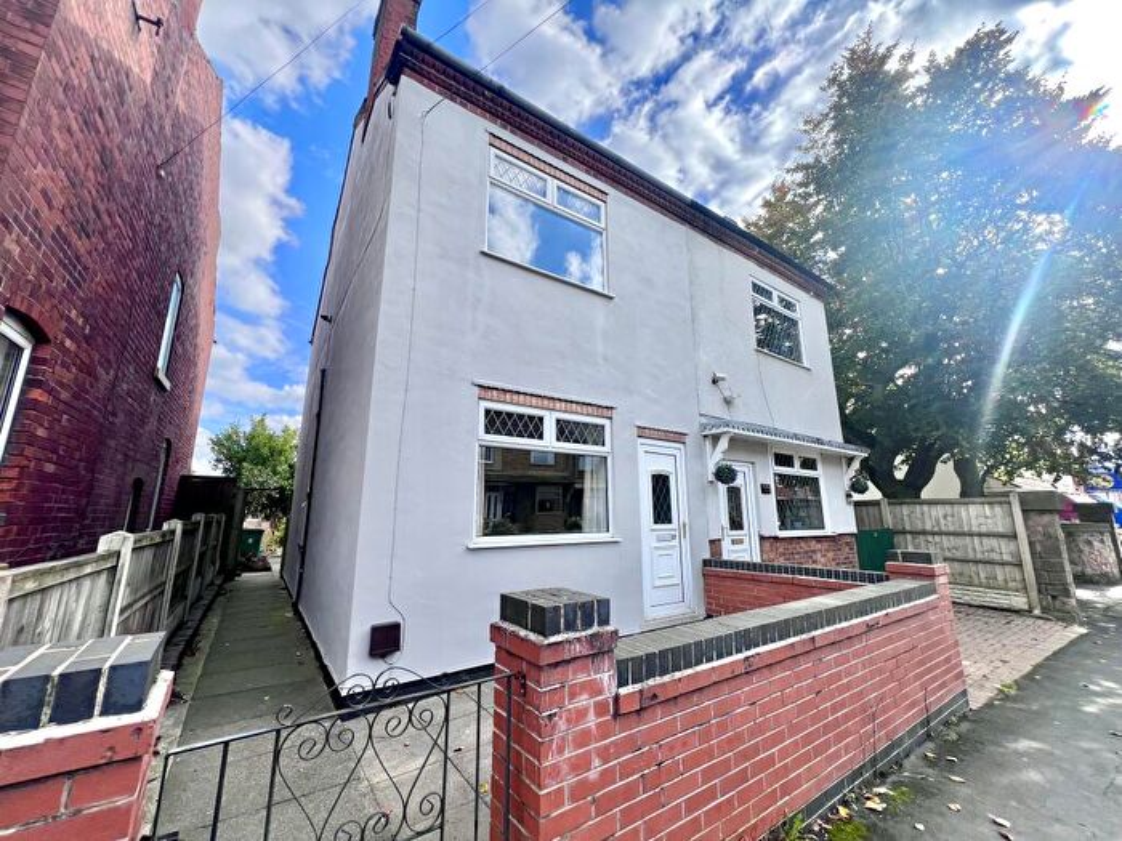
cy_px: 420
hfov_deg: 106.2
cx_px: 561
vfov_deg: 89.9
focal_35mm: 13
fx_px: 421
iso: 32
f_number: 1.8
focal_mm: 1.57
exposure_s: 1/861
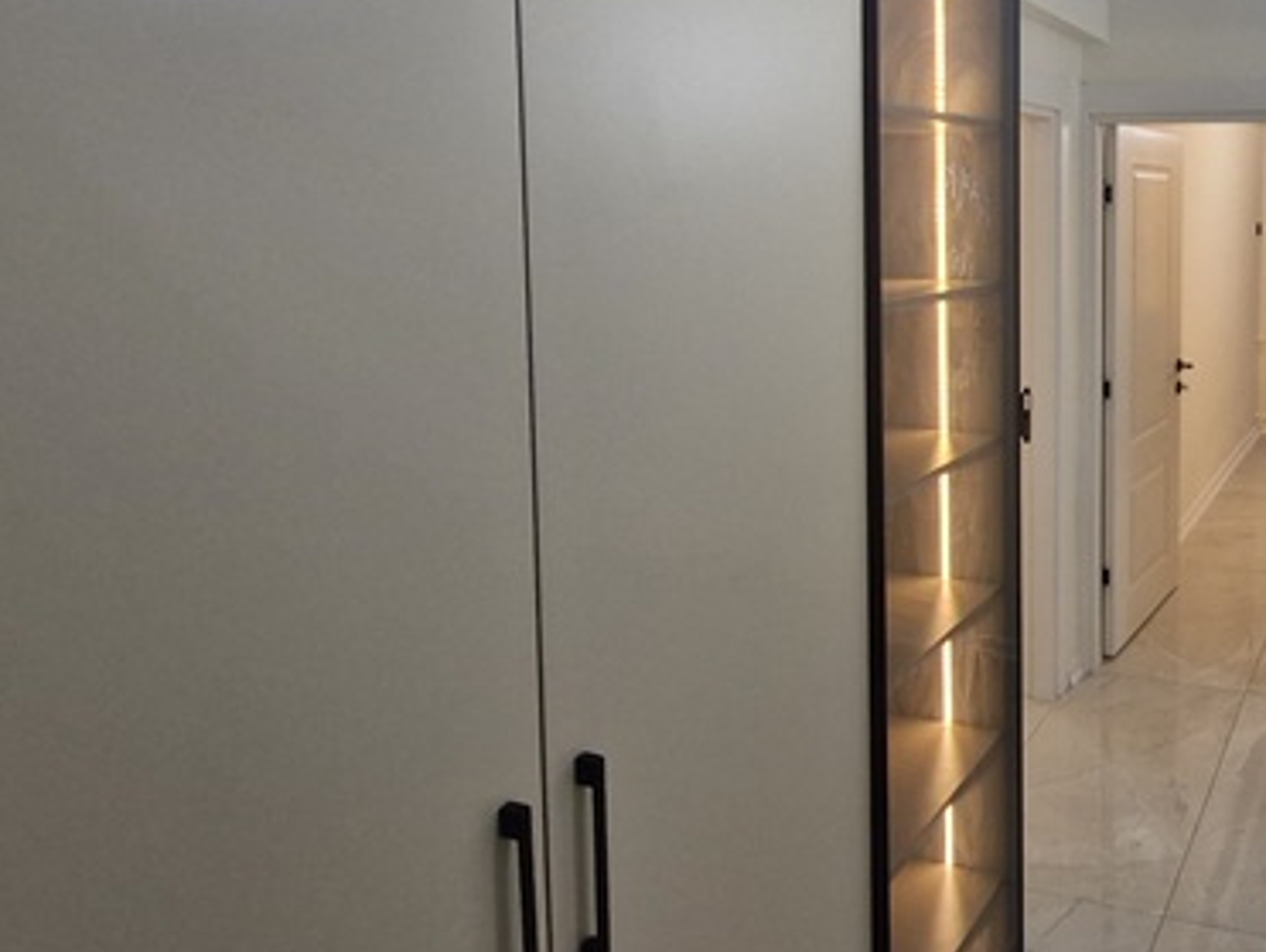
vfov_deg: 49.0
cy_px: 317
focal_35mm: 28
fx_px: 1025
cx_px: 1082
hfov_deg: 56.7
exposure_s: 1/50
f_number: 2.2
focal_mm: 1.74
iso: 100
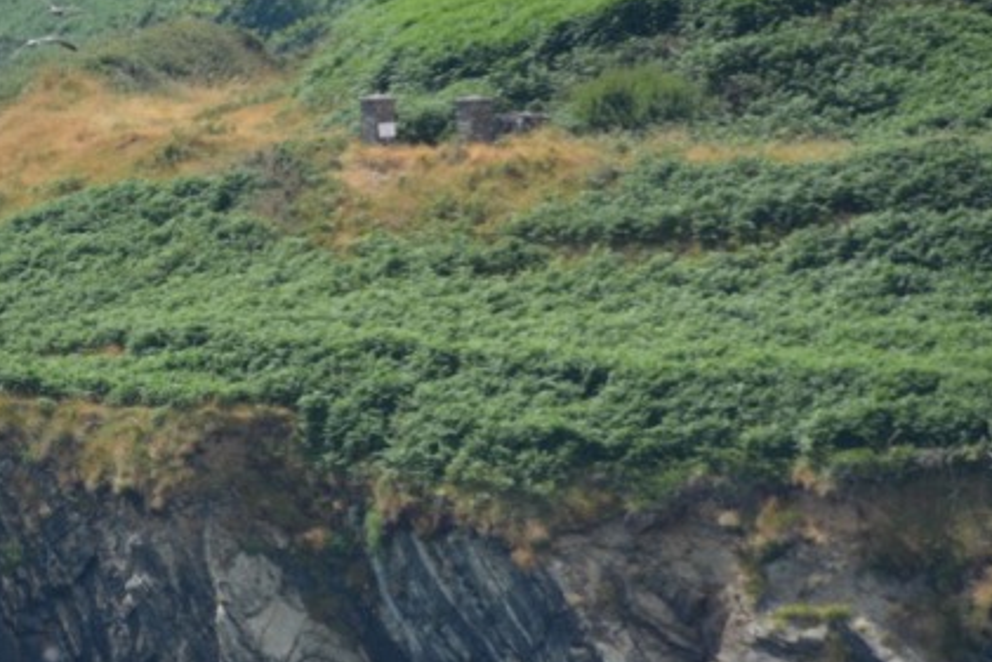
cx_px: 21
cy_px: 682
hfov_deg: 2.8
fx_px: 20121
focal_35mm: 730
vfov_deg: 1.9
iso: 200
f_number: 6.3
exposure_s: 1/640
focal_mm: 200
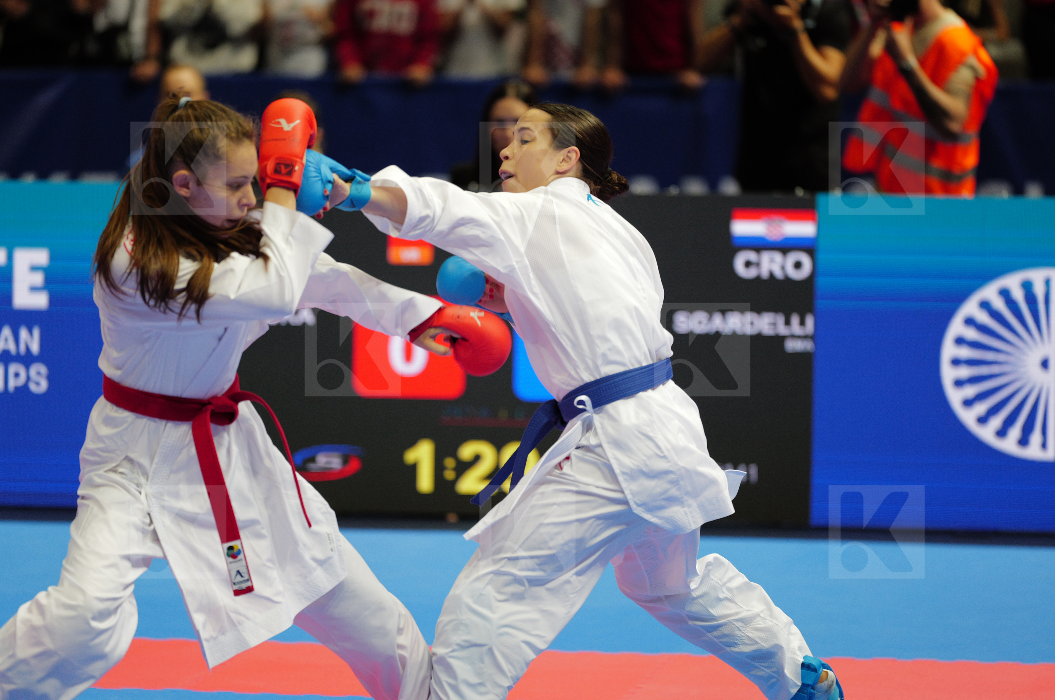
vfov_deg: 6.8
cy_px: 350
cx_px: 528
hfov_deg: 10.3
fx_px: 5851
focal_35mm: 200
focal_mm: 200
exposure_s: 1/1000
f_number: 2.8
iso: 2000
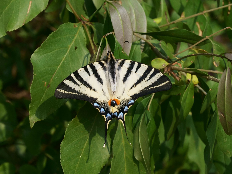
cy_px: 87
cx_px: 116
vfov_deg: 7.4
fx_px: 1341
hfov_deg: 9.9
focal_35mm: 200
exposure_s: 1/250
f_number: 13
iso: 200
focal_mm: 100
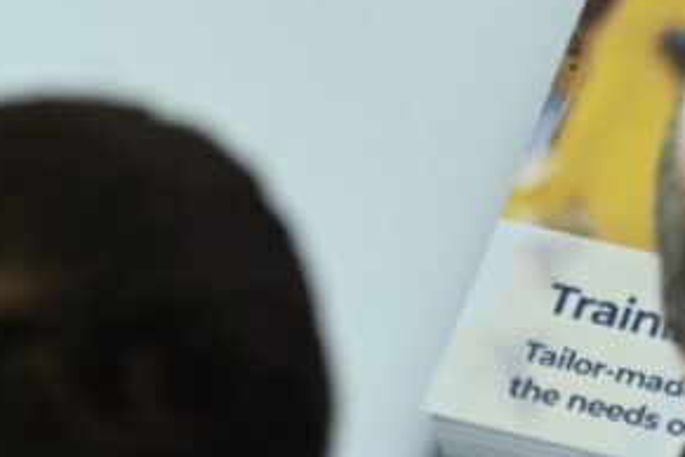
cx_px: 814
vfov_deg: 2.4
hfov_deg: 3.5
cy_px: -504
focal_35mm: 580
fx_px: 11035
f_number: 6.3
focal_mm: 110
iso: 1000
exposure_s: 1/80
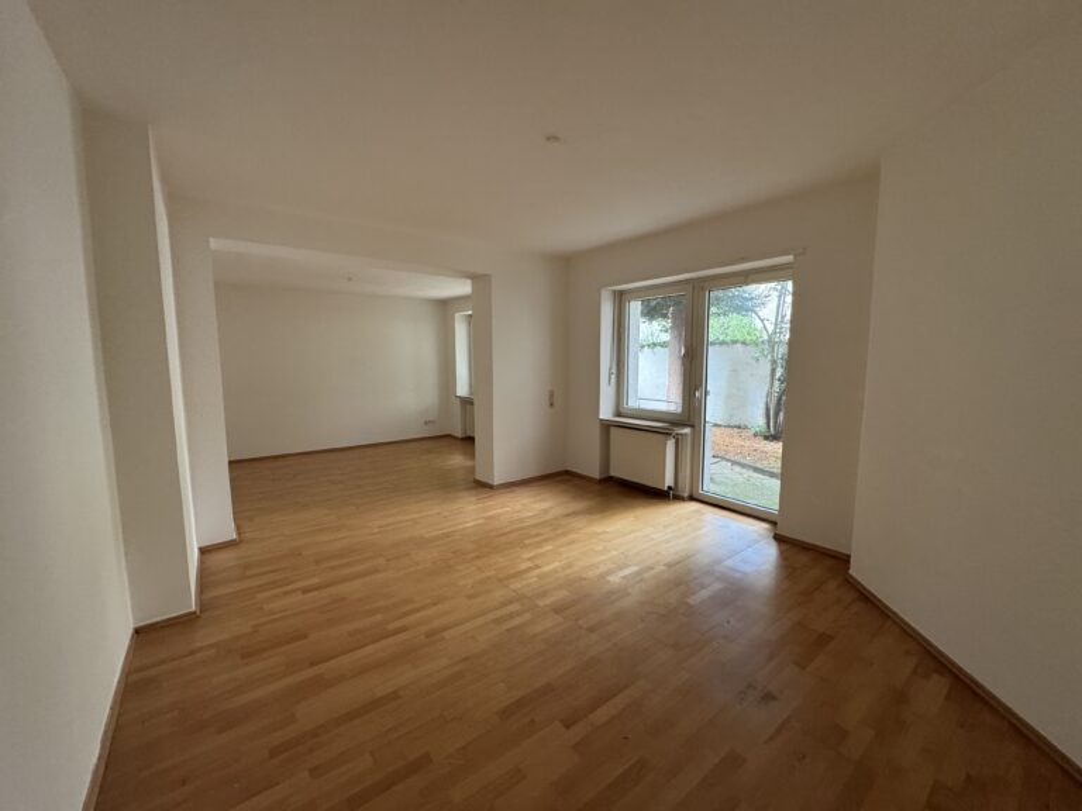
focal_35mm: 14
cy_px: 406
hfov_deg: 102.1
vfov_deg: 85.7
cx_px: 541
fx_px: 438
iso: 250
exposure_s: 1/50
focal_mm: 2.22
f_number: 2.2
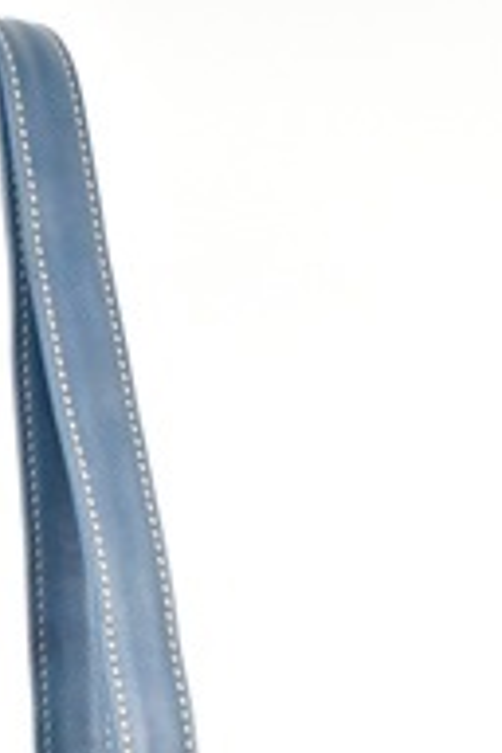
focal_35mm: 117
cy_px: 898
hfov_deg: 11.6
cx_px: 53
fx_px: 2453
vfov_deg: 16.7
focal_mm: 31
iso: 3200
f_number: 5
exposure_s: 1/320
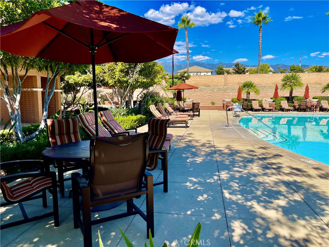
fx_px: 247
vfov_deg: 53.1
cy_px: 124
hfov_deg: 67.3
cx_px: 164
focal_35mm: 26
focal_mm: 5.1
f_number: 1.6
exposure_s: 1/4049
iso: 50
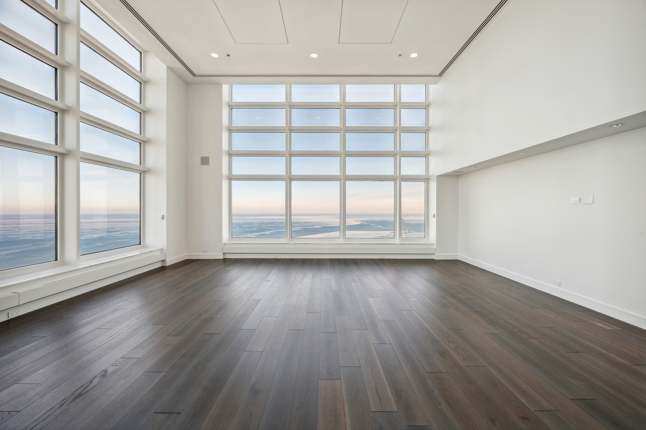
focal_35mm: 14
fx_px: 251
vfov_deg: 81.1
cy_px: 215
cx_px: 323
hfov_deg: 104.3
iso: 400
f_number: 8
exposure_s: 1/250
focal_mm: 14
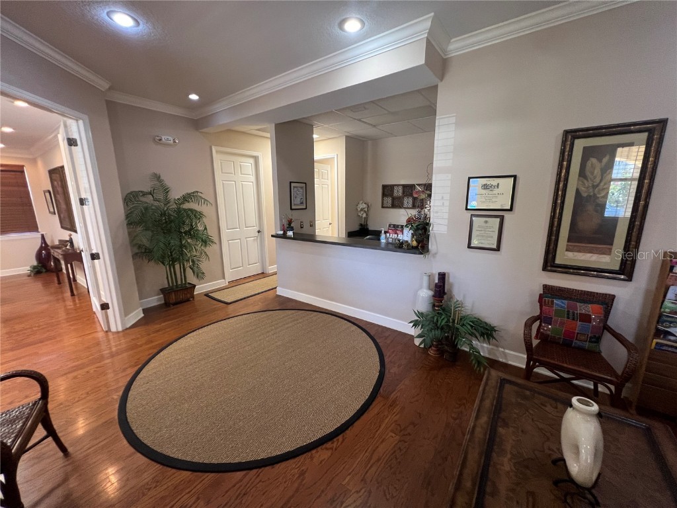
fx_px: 254
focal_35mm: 13
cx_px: 338
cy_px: 254
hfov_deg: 106.2
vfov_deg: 89.9
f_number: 1.8
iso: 200
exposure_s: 1/60
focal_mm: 1.57
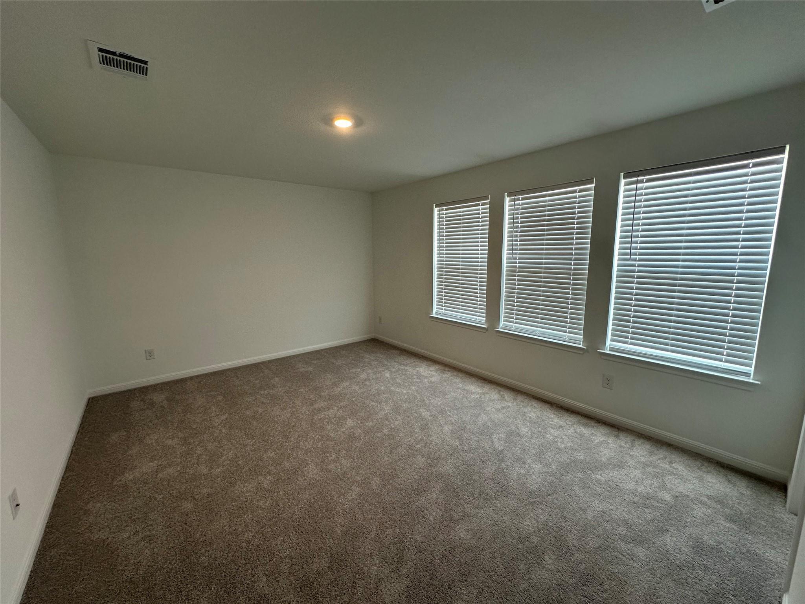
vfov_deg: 85.7
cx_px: 402
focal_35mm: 14
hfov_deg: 102.1
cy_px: 302
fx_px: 326
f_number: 2.2
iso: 160
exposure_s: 1/120
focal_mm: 2.22
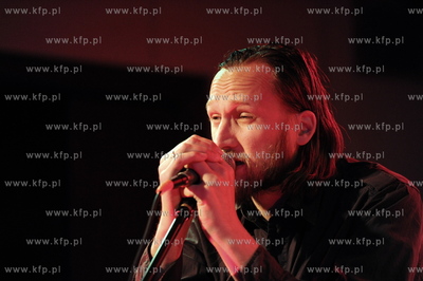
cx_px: 212
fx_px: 2348
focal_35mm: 200
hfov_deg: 10.3
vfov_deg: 6.9
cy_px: 140
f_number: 2.8
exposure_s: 1/250
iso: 5000
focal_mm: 200
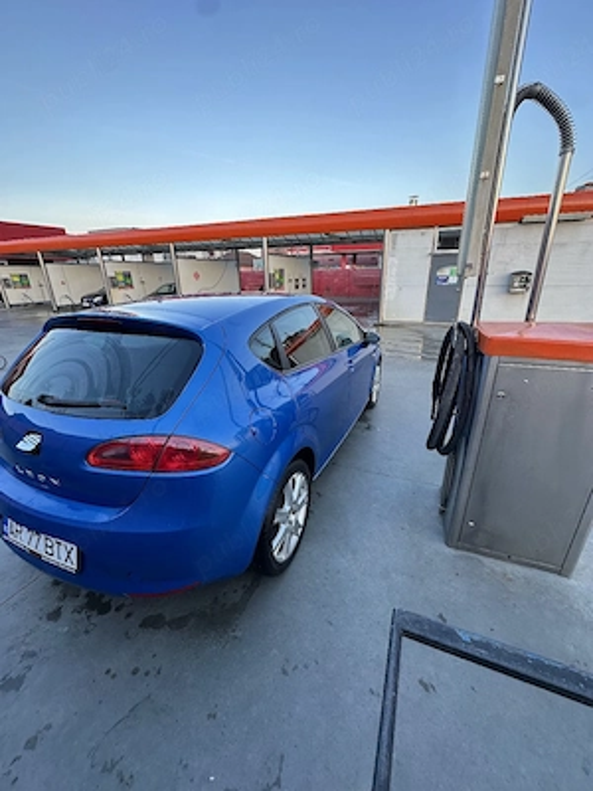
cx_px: 296
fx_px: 320
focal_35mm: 14
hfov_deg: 85.7
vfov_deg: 102.1
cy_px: 396
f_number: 2.2
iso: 80
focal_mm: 2.22
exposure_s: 1/99
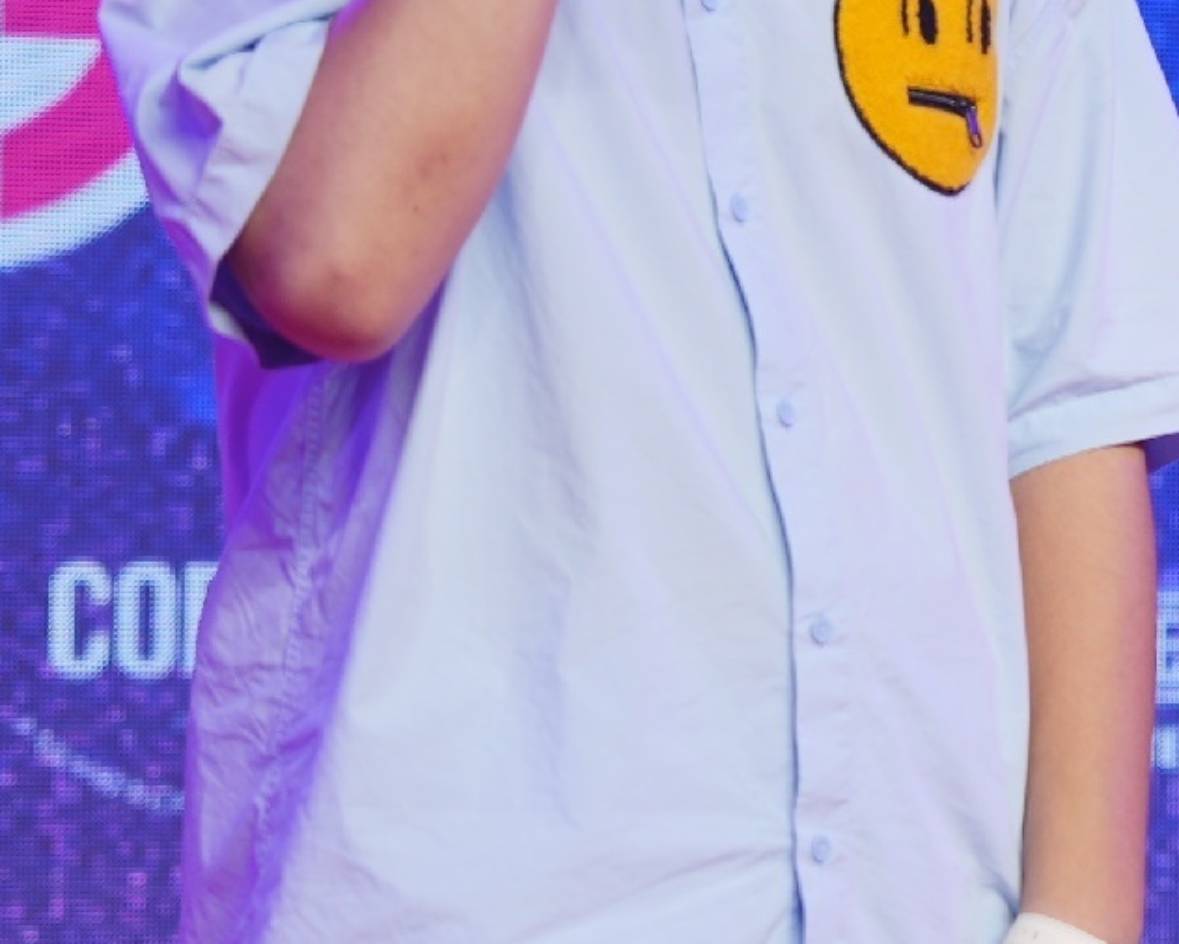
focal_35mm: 291
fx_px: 10157
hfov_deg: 6.6
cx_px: 1768
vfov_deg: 5.3
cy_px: 157
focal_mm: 70
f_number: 2.8
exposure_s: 1/125
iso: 100
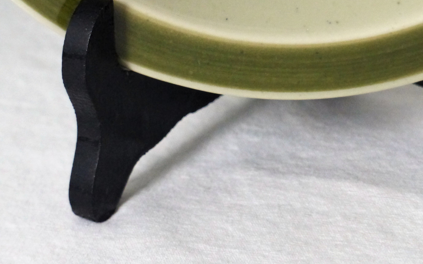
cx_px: 211
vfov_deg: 3.1
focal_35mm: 427
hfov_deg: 4.9
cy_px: 116
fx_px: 4923
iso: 800
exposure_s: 1/100
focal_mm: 65.8
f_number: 2.8
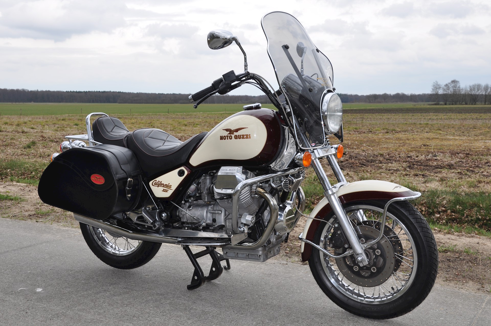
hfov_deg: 46.5
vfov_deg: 31.8
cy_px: 163
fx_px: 572
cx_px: 246
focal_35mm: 42
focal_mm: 28
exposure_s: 1/200
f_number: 10
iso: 200
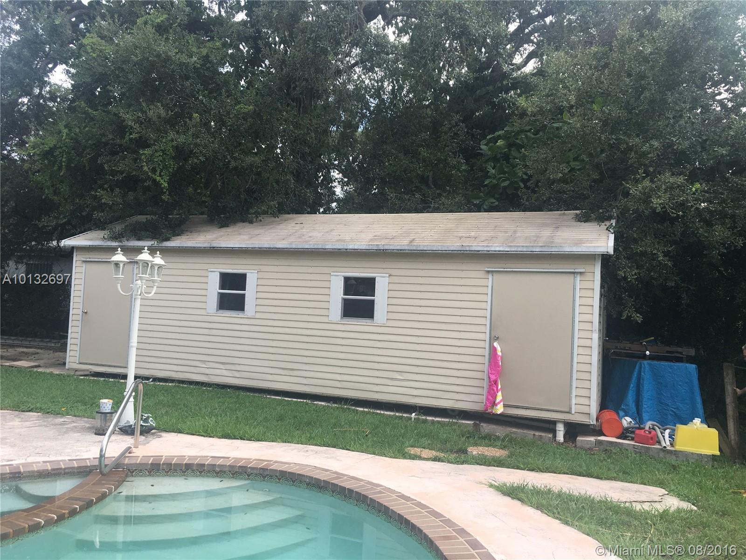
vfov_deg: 48.2
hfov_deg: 61.7
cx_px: 373
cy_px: 280
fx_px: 625
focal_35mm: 29
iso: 25
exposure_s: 1/238
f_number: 2.2
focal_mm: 4.15
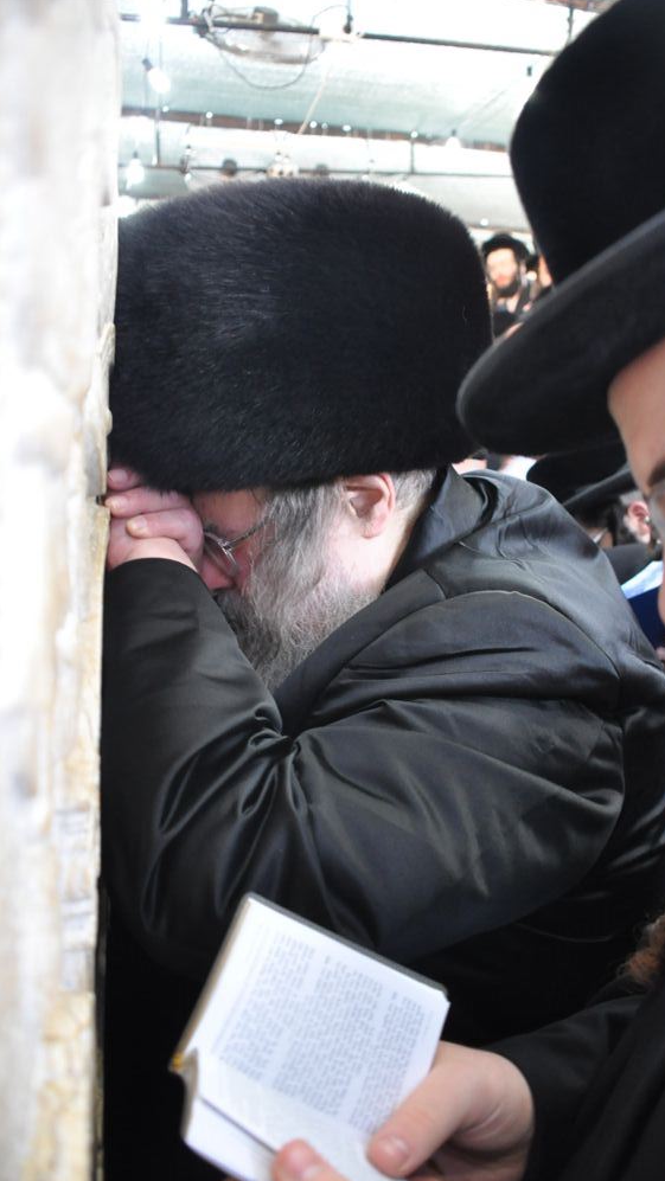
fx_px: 909
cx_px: 364
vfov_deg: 66.1
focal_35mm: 29
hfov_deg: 40.2
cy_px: 603
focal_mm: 18
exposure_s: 1/50
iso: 1000
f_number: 3.5
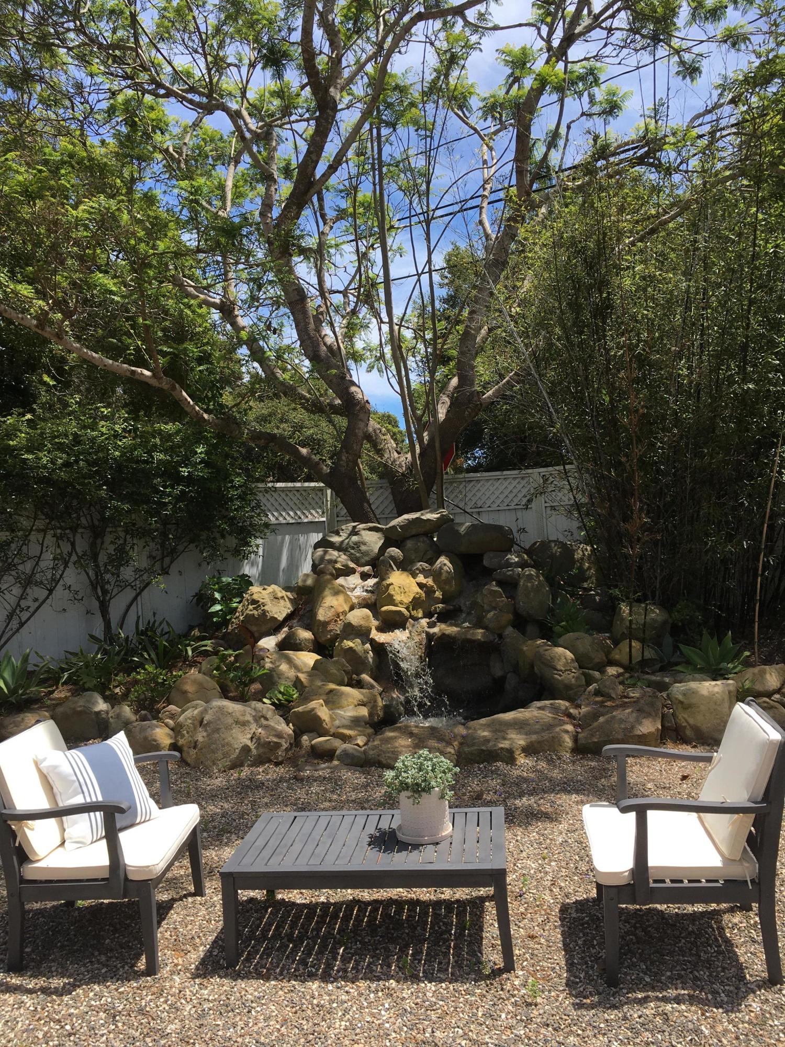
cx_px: 392
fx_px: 877
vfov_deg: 61.7
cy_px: 524
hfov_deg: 48.2
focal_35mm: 29
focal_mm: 4.15
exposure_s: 1/1099
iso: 25
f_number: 2.2
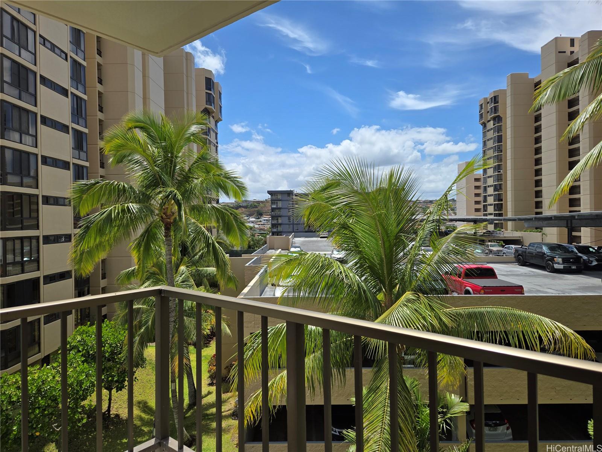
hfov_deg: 73.9
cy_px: 226
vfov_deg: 58.9
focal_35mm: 23
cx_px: 301
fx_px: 400
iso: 25
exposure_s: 1/2352
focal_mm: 5.4
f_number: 1.8
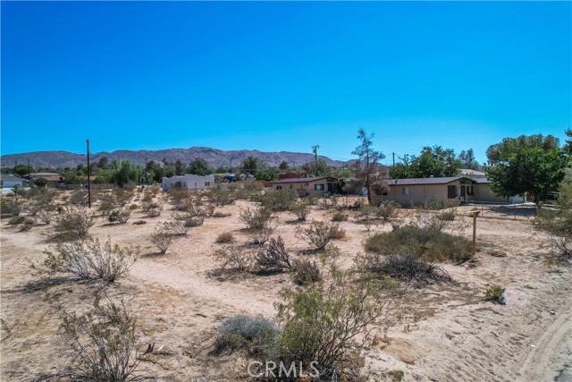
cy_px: 191
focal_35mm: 22
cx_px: 286
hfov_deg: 78.6
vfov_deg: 57.3
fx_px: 350
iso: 100
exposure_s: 1/2500
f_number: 2.8
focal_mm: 8.38
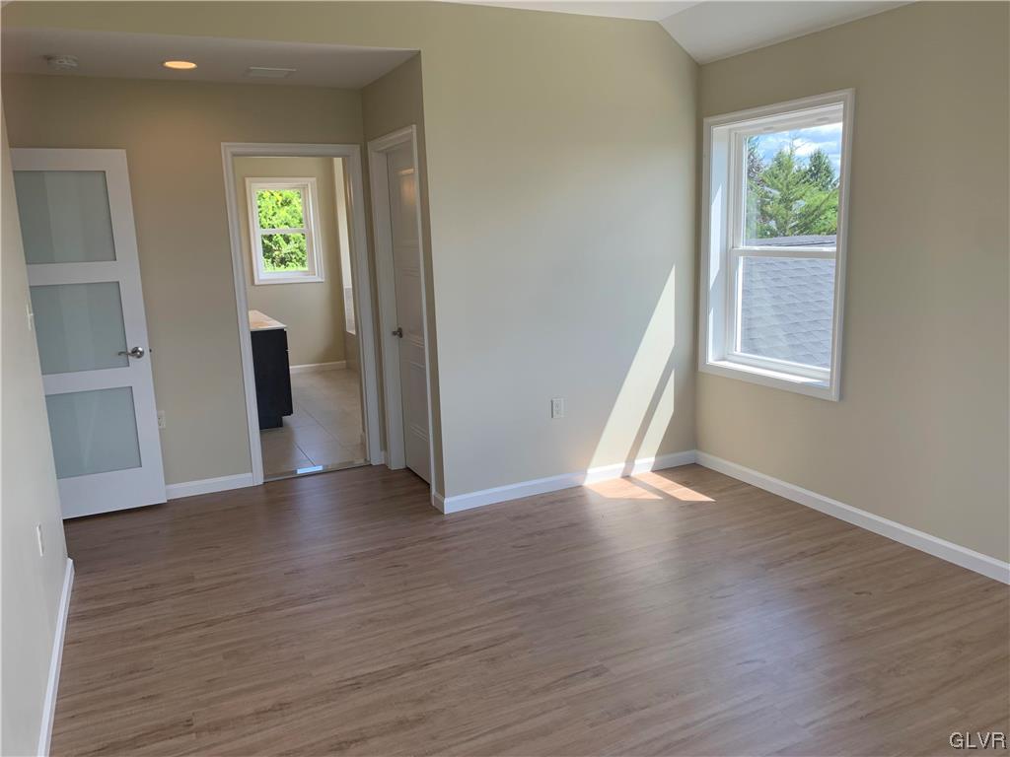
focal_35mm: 26
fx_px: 759
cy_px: 378
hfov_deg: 67.3
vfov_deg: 53.1
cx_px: 505
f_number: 1.8
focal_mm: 4.25
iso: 25
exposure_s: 1/211
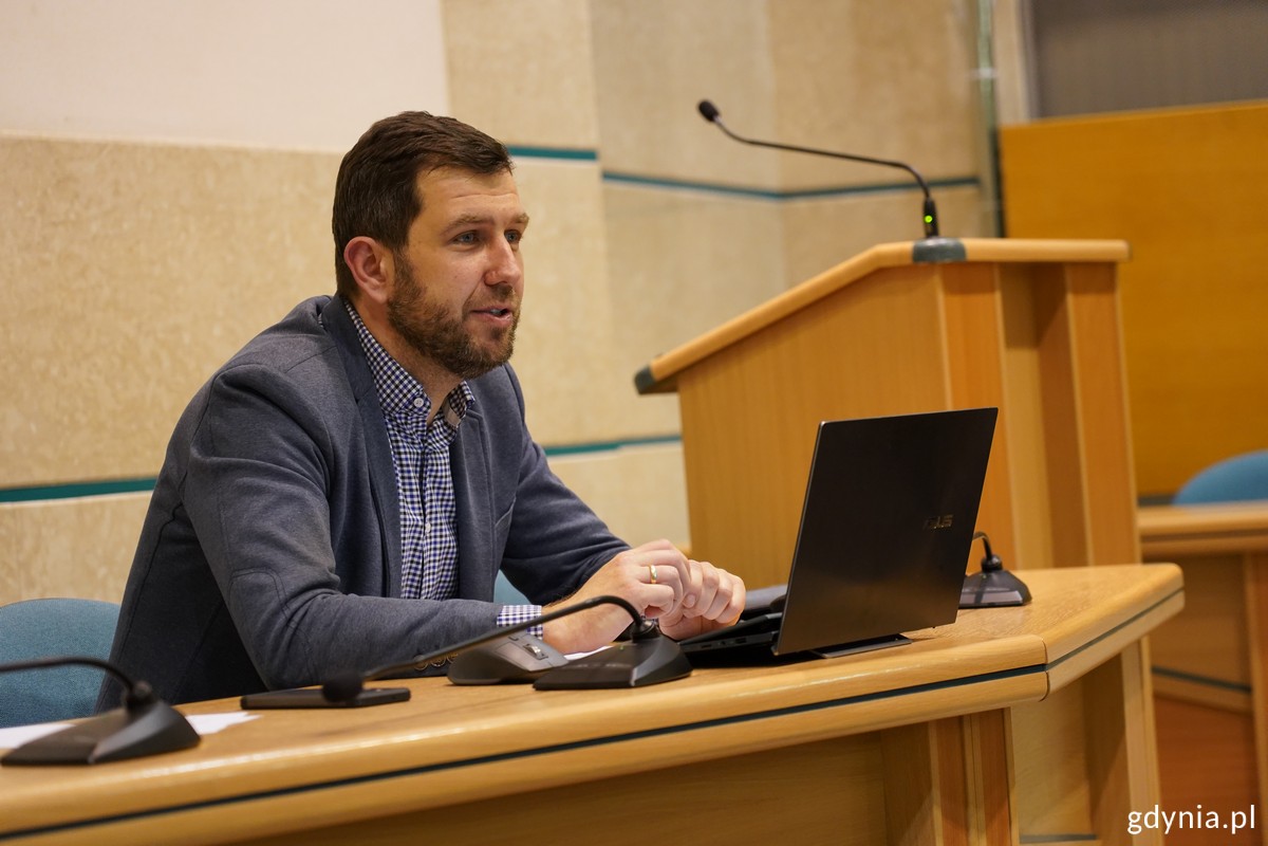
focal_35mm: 105
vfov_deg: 13.0
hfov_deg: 19.5
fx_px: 3698
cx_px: 634
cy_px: 423
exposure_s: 1/125
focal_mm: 105
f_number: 4
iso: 3200
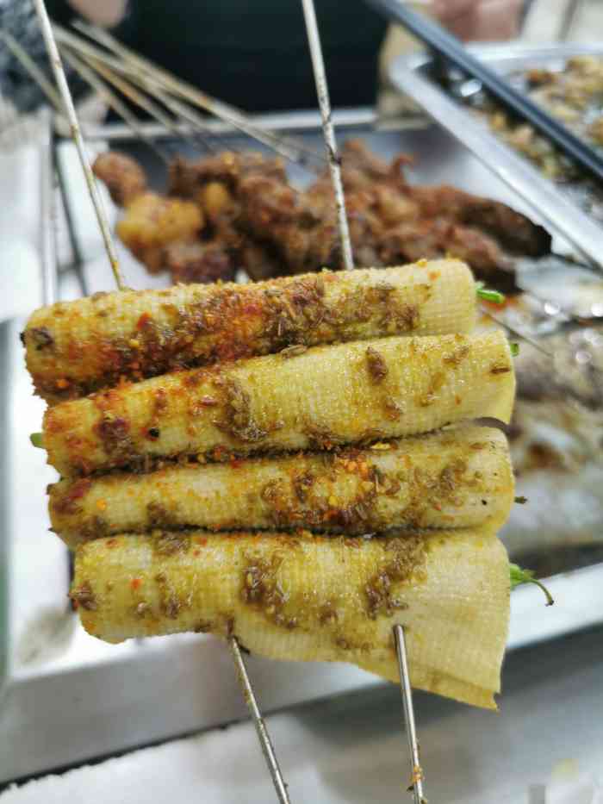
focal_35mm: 27
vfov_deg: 65.3
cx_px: 302
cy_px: 402
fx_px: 627
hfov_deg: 51.4
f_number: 1.8
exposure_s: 1/50
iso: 125
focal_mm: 5.58
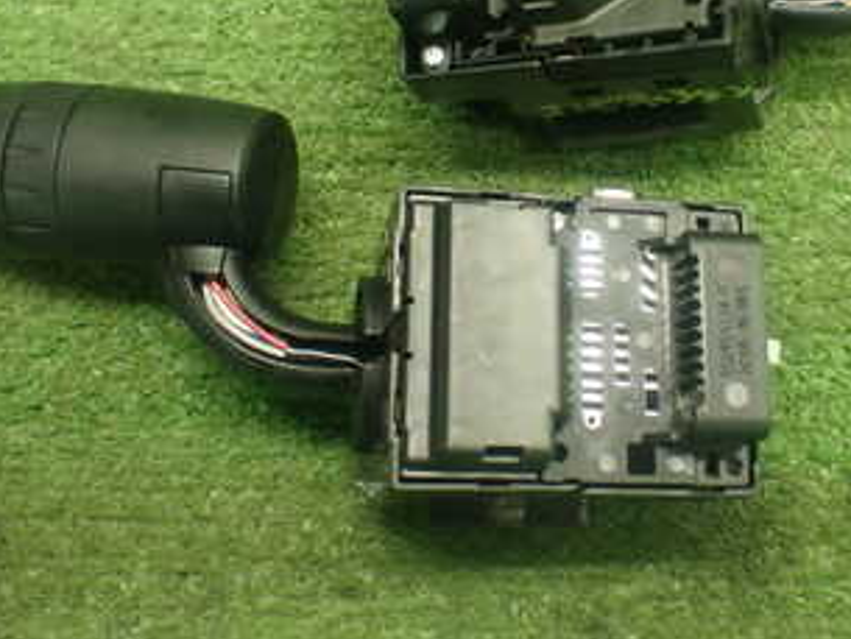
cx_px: 552
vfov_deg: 24.4
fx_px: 1451
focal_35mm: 59
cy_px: 128
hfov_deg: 32.5
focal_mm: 5.4
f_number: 2.3
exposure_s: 1/80
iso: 800
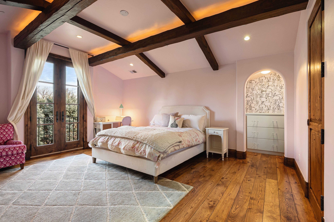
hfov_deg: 93.3
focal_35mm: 17
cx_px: 167
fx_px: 158
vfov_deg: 70.4
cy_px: 111
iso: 640
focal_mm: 17
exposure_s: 1/6
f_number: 9
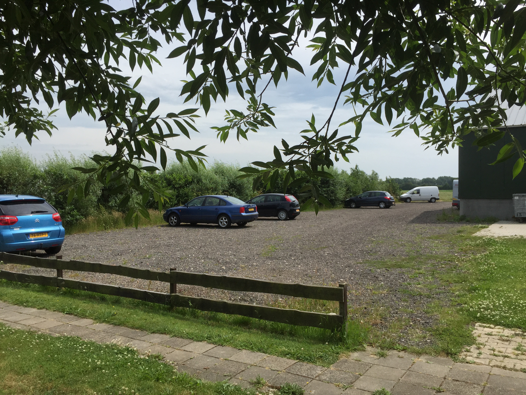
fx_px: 441
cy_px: 198
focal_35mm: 29
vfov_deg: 48.2
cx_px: 263
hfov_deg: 61.7
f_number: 2.2
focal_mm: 4.15
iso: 32
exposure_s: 1/3049
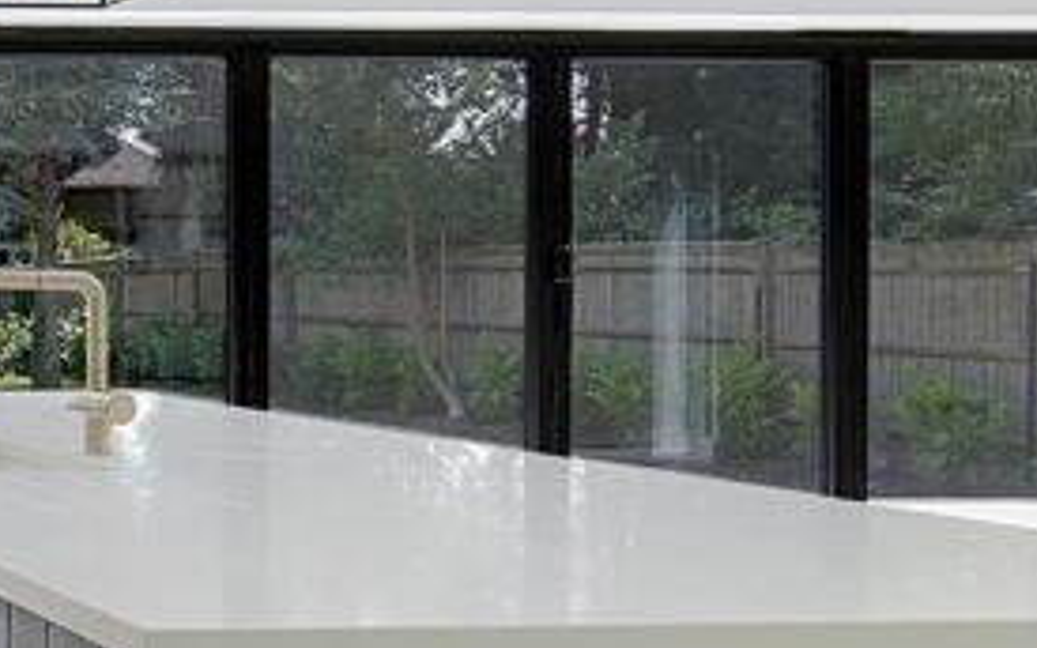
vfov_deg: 22.7
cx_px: -592
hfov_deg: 25.1
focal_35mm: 57
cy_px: 266
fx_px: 1611
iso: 800
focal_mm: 10
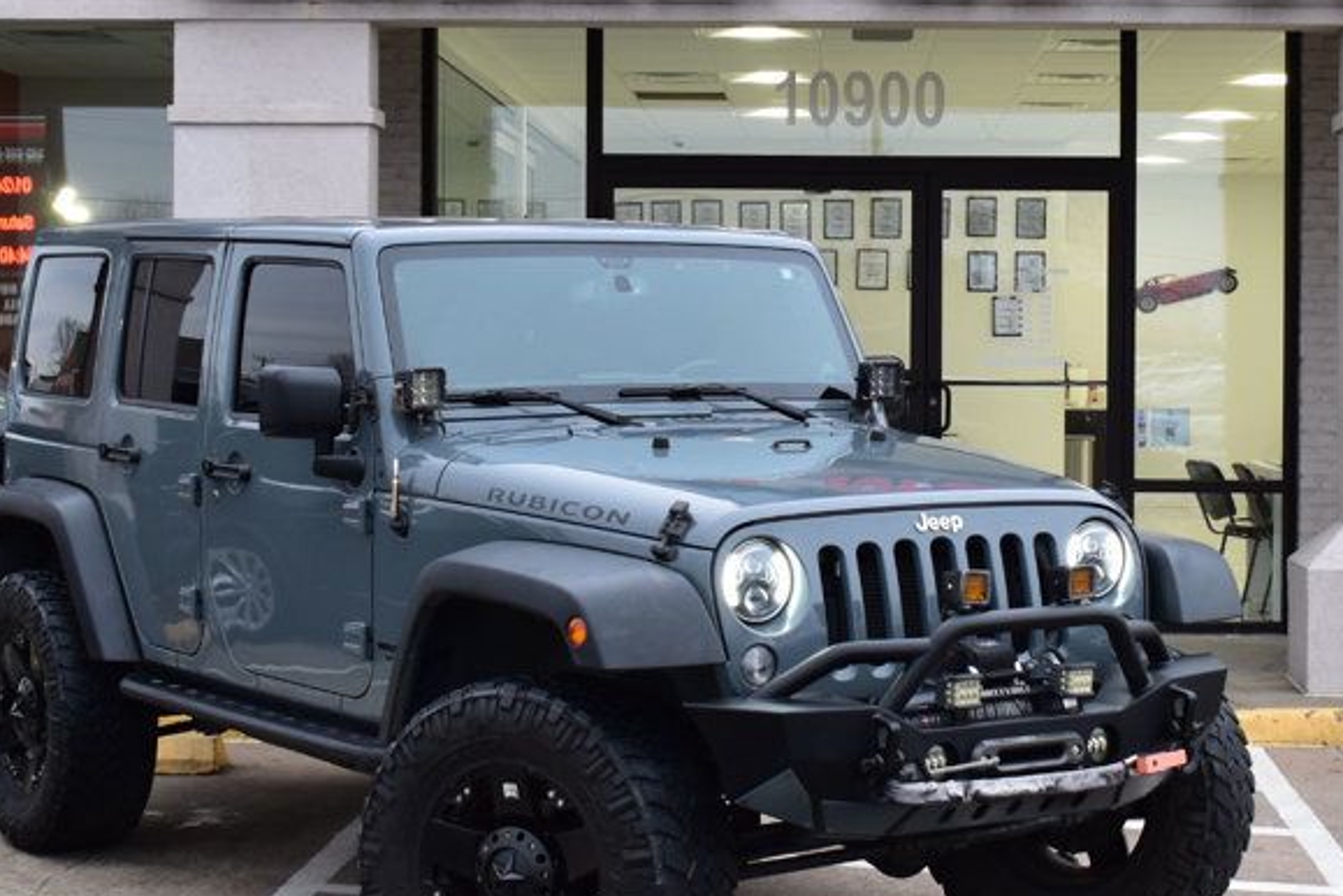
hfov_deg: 26.2
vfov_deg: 17.7
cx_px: 884
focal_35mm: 77
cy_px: 416
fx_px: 2868
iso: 400
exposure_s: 1/25
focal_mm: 29
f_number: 7.1
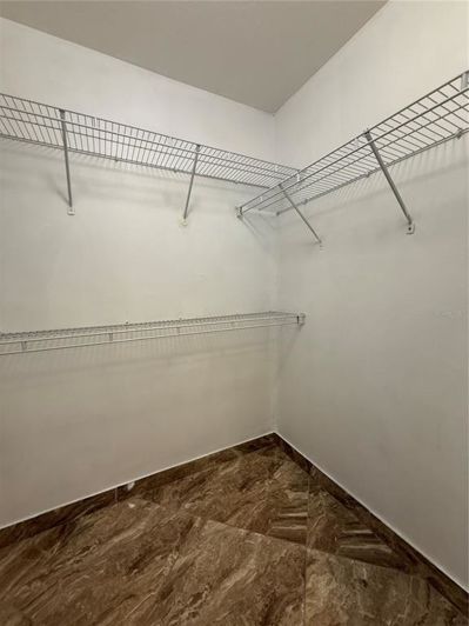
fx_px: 253
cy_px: 313
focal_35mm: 14
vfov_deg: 102.1
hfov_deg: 85.7
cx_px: 234
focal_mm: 2.22
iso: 200
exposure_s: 1/60
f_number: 2.2
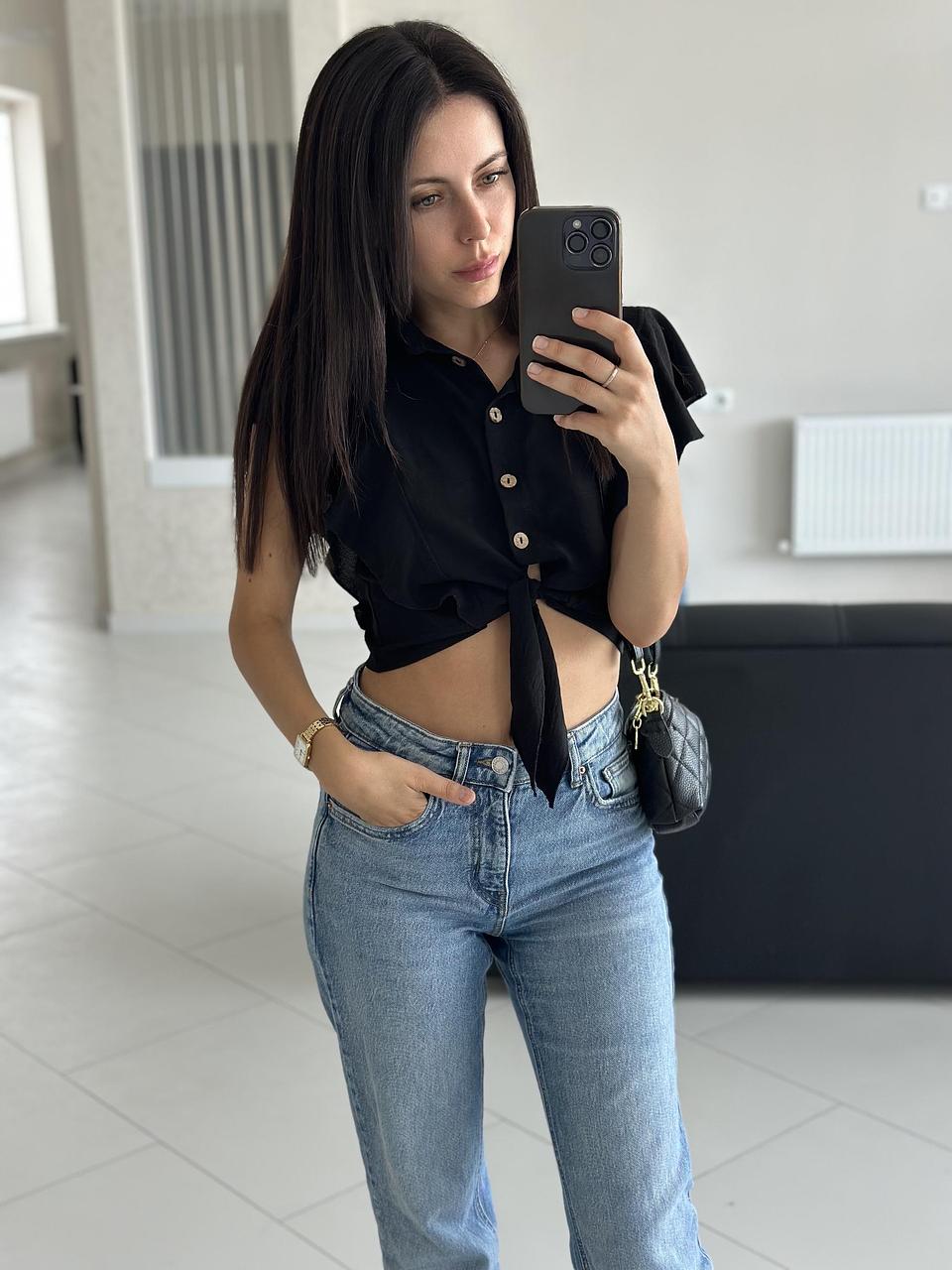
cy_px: 635
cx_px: 476
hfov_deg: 30.3
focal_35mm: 48
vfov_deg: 39.7
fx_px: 1760
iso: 125
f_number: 1.78
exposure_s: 1/92
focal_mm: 6.86
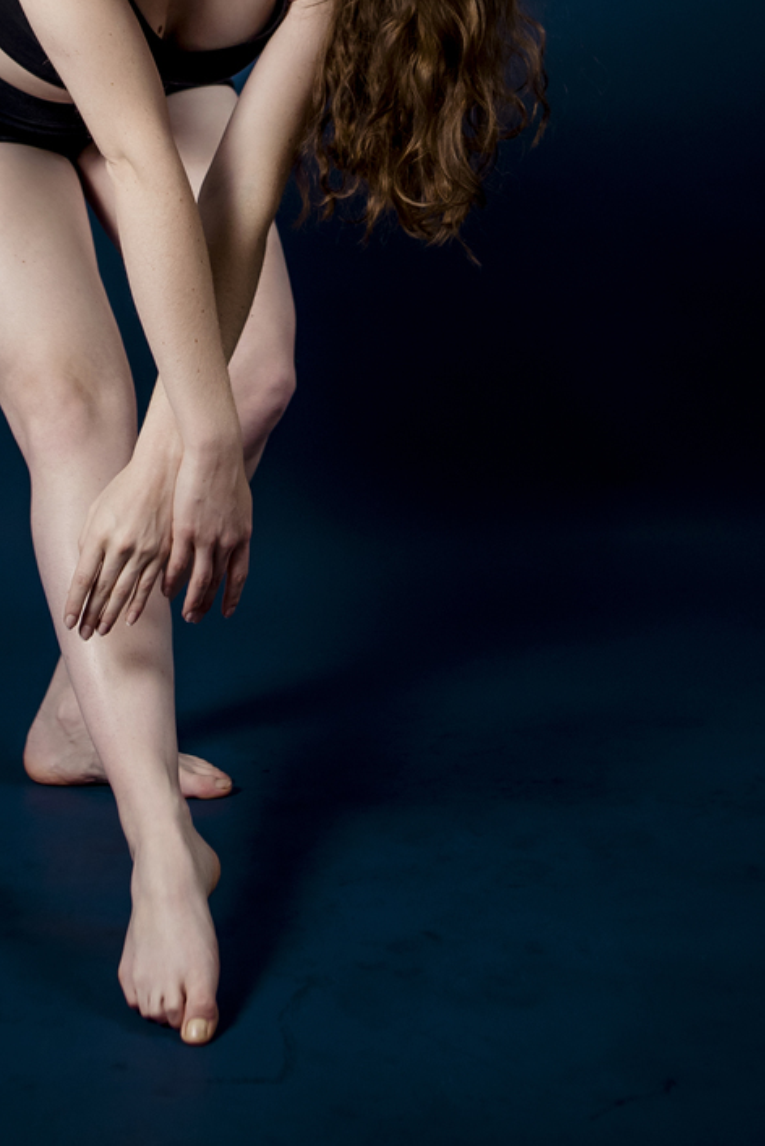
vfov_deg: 30.3
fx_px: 1942
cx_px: 300
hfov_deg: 22.2
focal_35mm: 61
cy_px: -26
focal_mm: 24
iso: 500
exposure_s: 1/200
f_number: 2.2
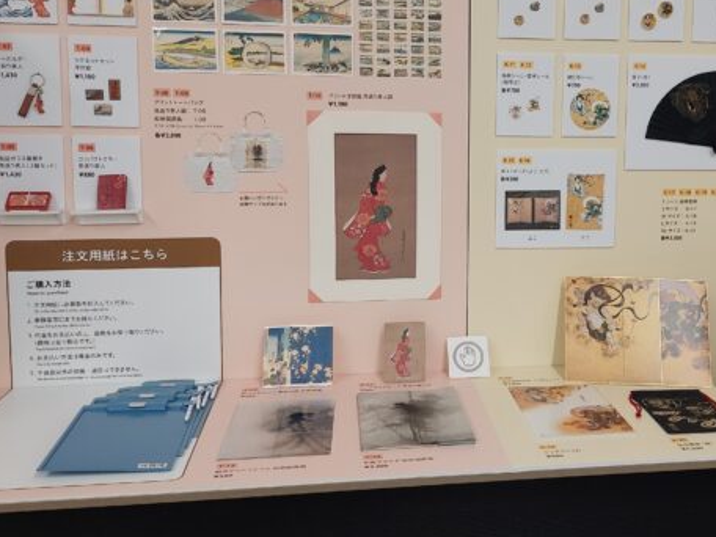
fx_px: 827
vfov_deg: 35.7
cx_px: 490
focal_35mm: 40
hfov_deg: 45.9
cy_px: 196
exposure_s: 1/100
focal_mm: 5.23
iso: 100
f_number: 1.8
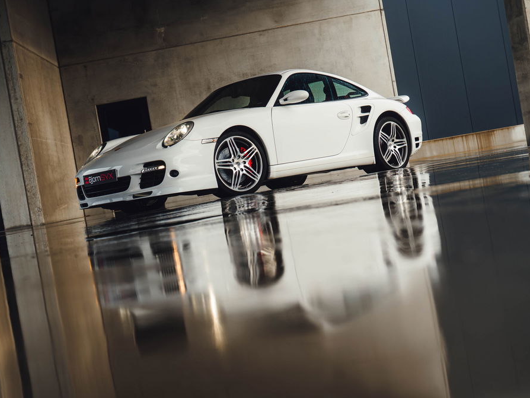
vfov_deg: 26.6
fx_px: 842
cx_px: 238
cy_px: 201
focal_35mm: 55
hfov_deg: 34.9
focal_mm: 50
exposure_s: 1/100
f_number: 5
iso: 400
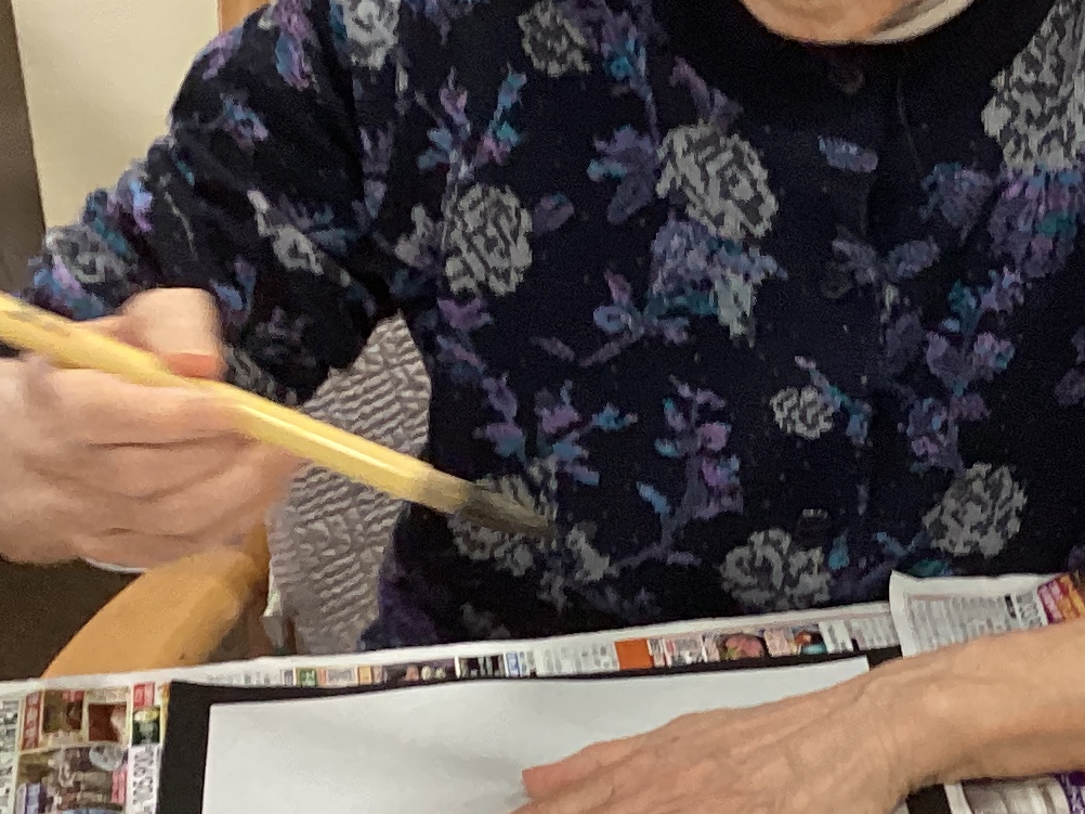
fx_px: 3165
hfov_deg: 19.4
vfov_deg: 14.6
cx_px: 769
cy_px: 592
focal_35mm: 101
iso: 160
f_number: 2.4
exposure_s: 1/60
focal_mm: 3.3
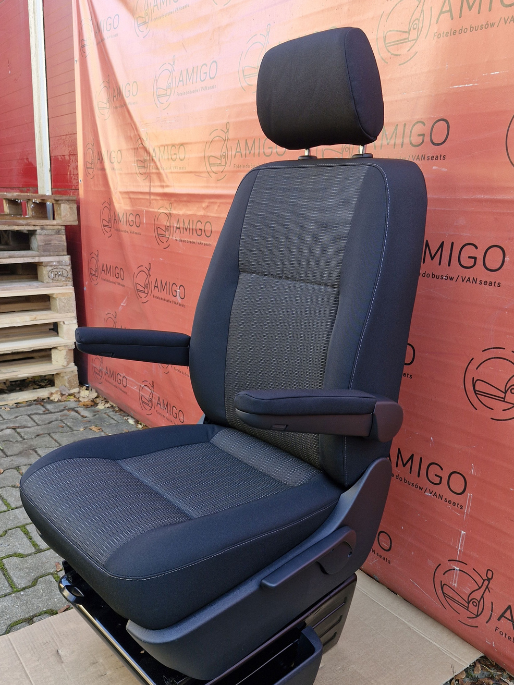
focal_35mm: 28
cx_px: 271
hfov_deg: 49.7
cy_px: 381
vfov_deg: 63.3
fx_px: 554
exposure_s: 1/380
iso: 50
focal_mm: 5.54
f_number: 1.8
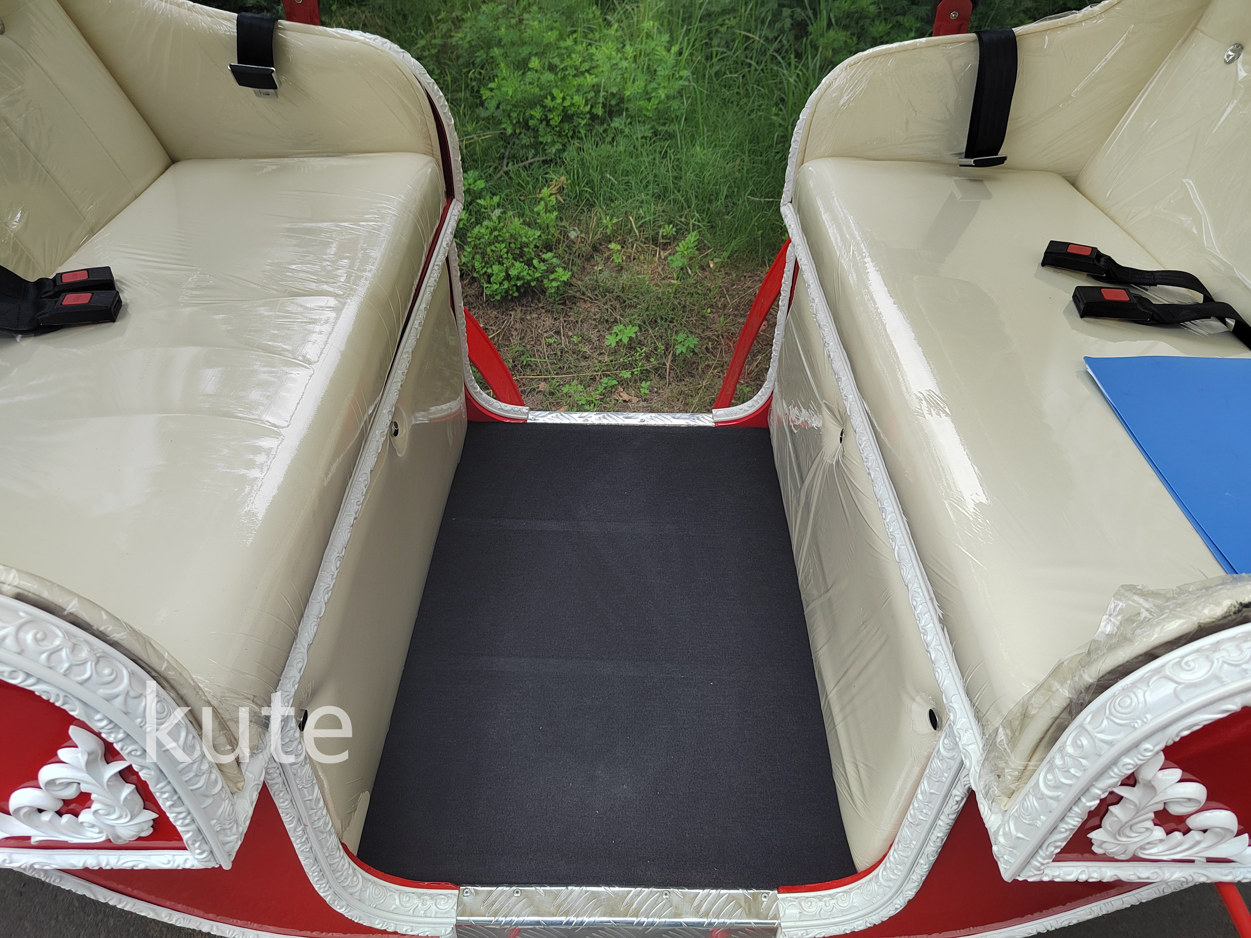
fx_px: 831
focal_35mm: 23
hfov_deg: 73.9
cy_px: 469
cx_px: 626
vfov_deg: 58.9
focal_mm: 5.52
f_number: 1.9
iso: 481
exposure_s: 1/850
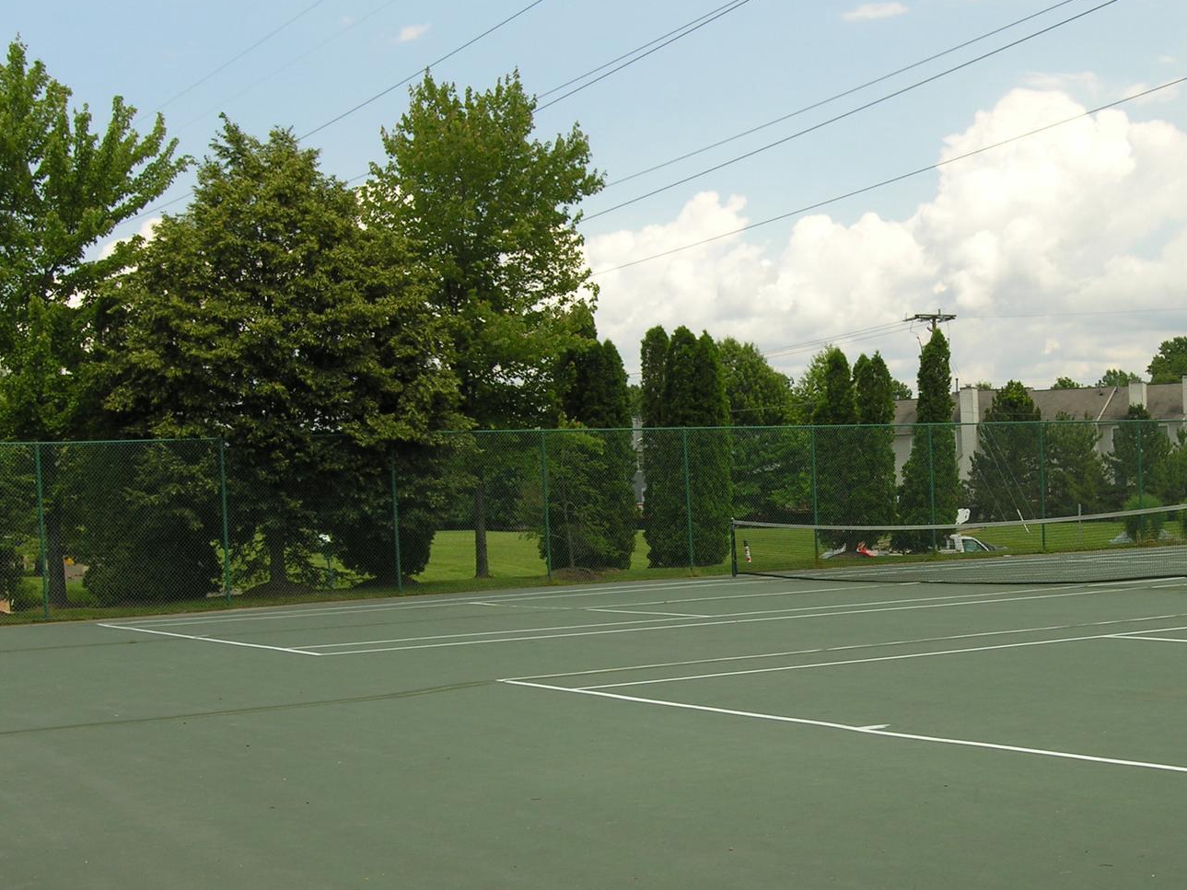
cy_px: 584
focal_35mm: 54
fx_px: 1852
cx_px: 900
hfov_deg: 34.7
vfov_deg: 26.9
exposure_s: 1/203
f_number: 5.9
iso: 50
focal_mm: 8.7
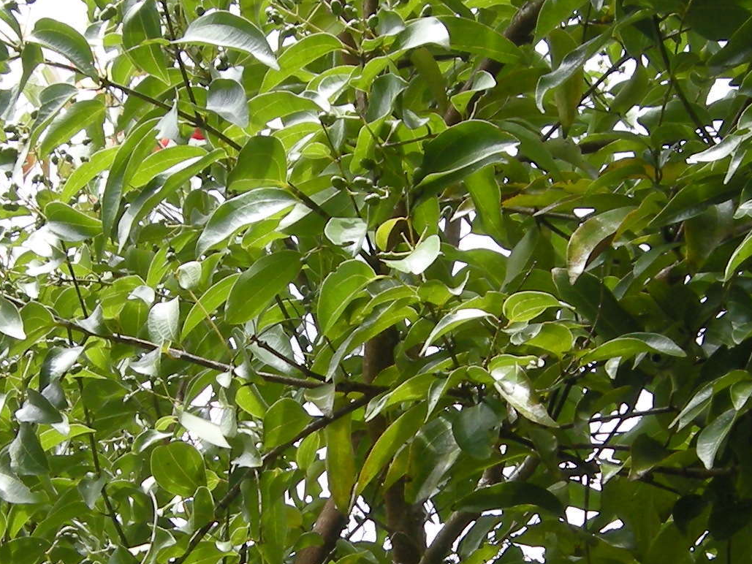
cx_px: 381
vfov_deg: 10.8
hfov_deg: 14.5
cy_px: 633
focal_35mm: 136
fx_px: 2955
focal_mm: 7.5
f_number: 4.3
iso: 64
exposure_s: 1/143
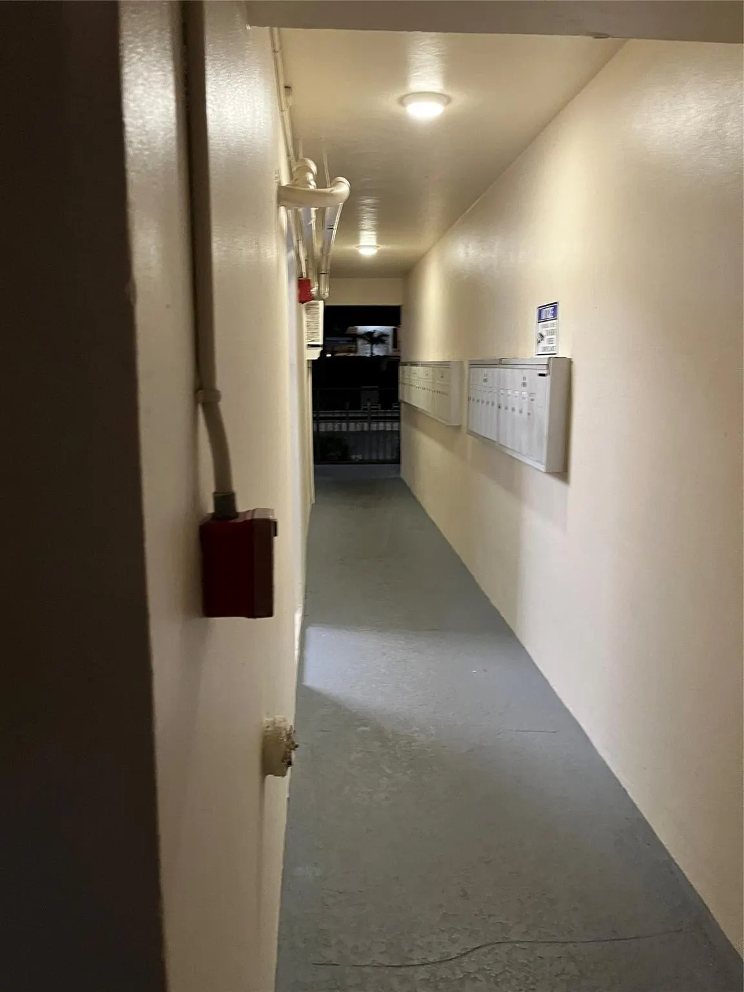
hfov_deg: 53.1
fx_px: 745
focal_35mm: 26
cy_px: 496
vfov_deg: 67.3
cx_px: 372
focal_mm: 5.1
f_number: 1.6
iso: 400
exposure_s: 1/60
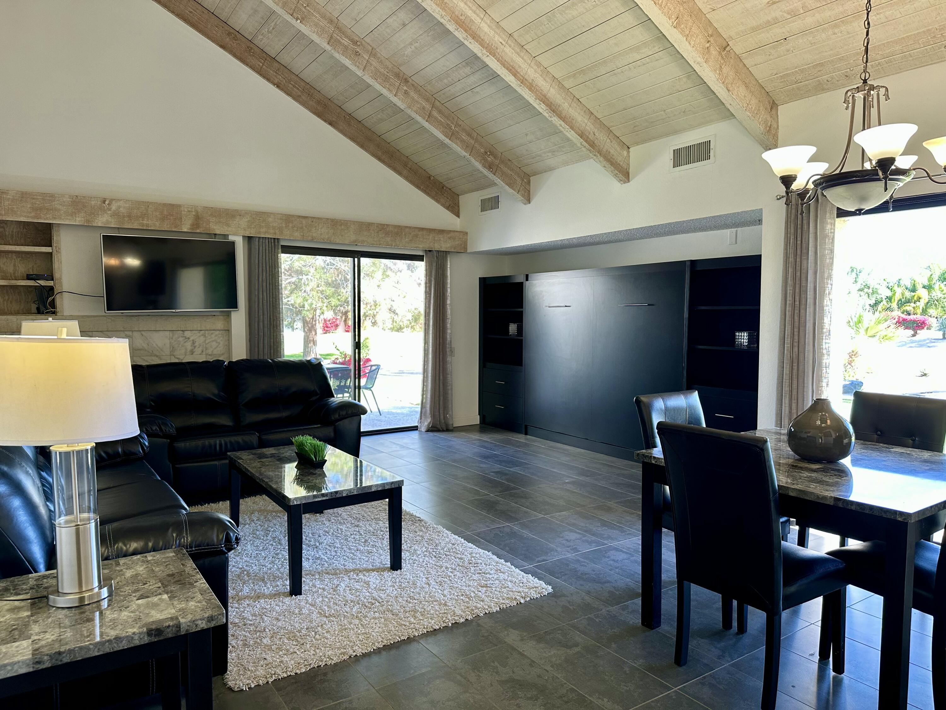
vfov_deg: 56.8
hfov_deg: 71.6
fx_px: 656
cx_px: 473
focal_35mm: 24
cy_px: 355
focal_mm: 6.86
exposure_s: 1/60
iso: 125
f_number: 1.78
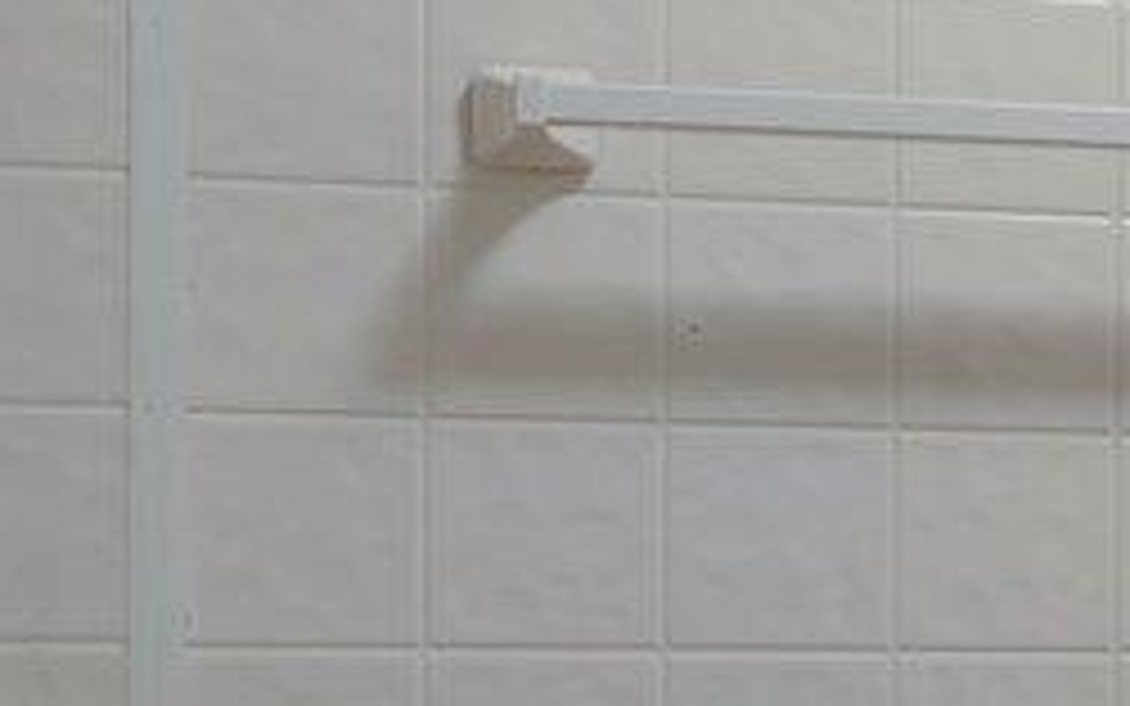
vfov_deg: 12.2
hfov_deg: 18.0
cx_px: 1571
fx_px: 3265
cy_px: 710
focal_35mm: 106
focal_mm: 17
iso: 100
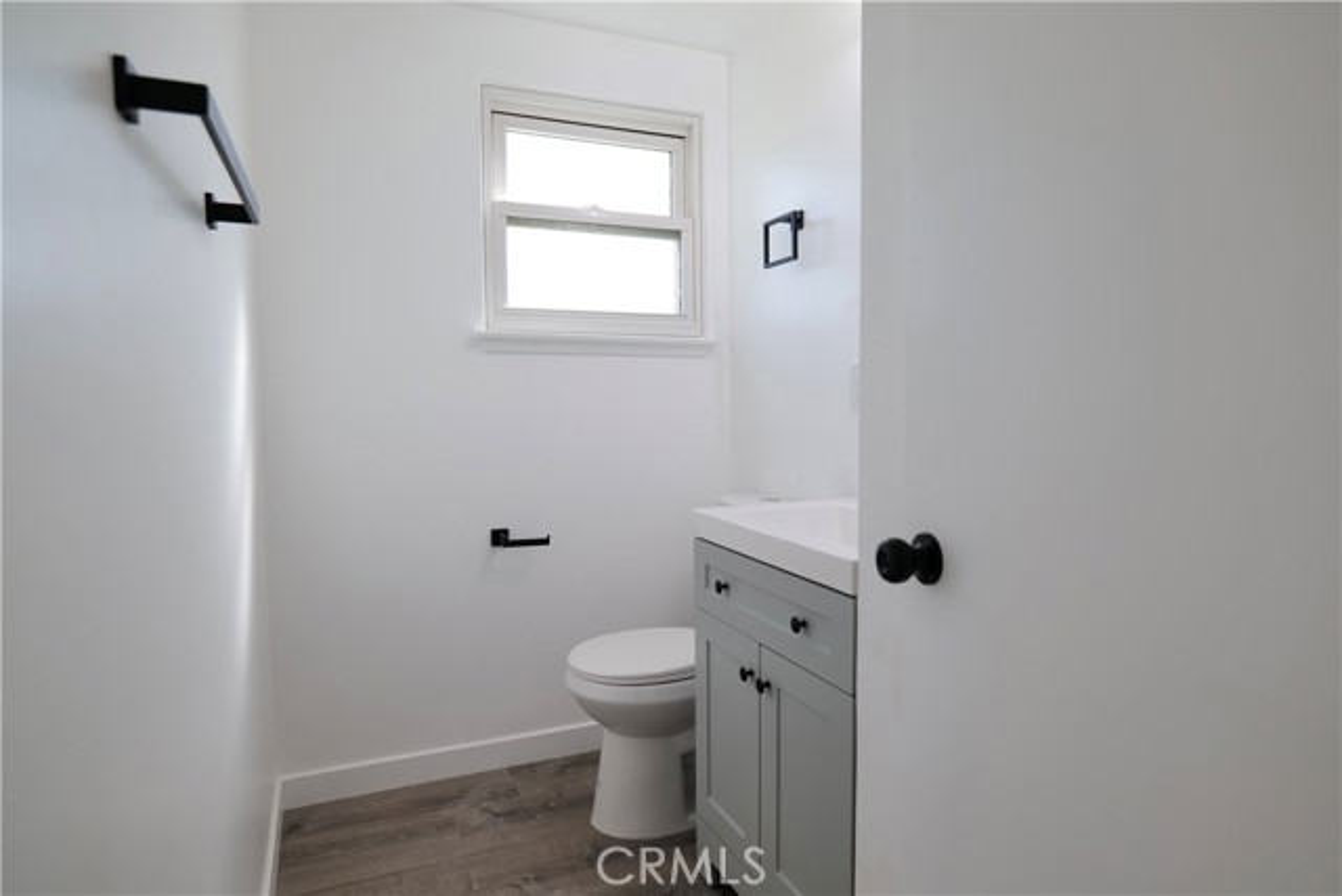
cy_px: 448
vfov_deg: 62.0
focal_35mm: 20
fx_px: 746
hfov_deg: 84.0
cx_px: 671
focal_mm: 20
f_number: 3.5
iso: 100
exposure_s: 1/80
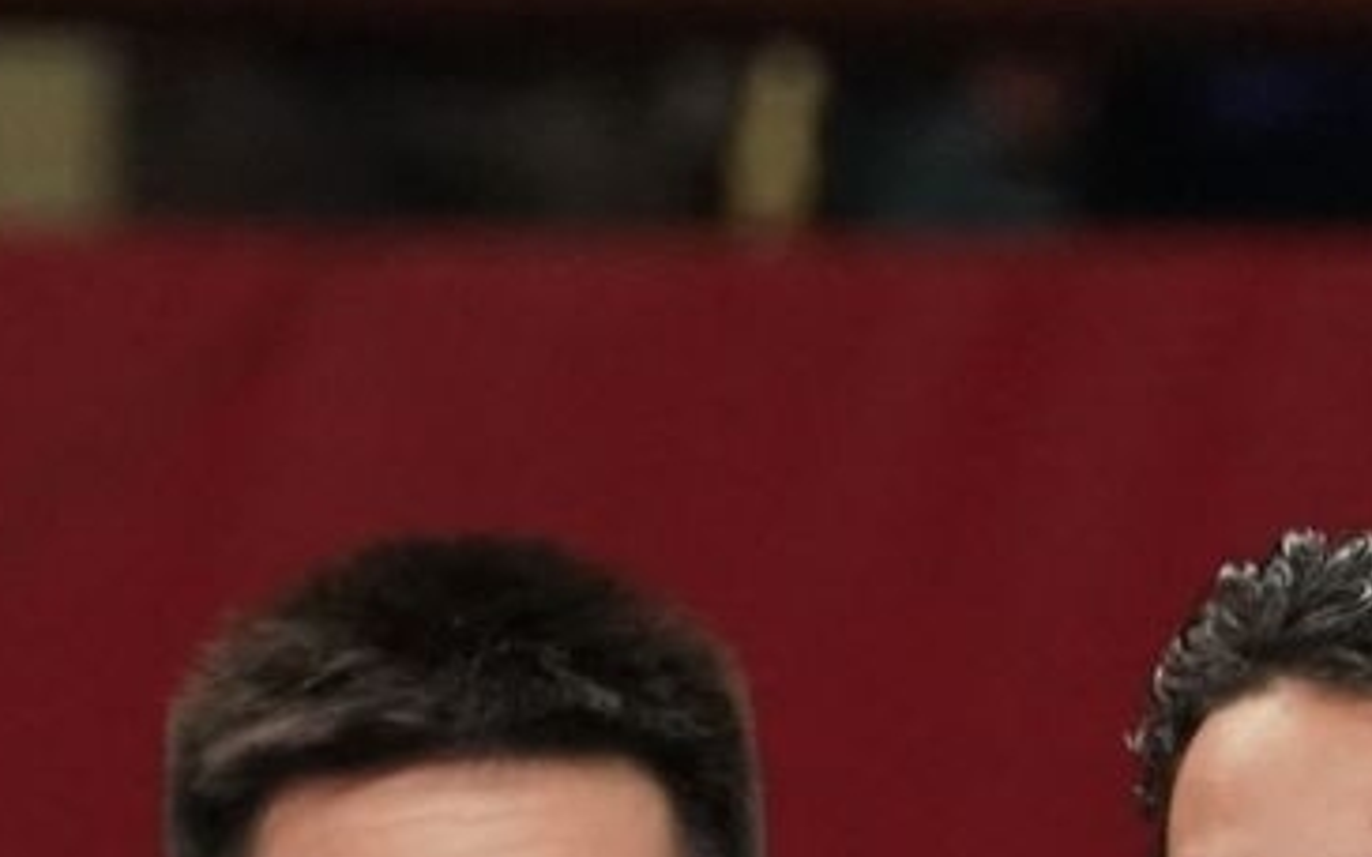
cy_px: 1970
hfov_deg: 1.7
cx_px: -643
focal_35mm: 1223
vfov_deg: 1.1
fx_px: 45723
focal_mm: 162
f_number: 4
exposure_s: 1/500
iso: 2500
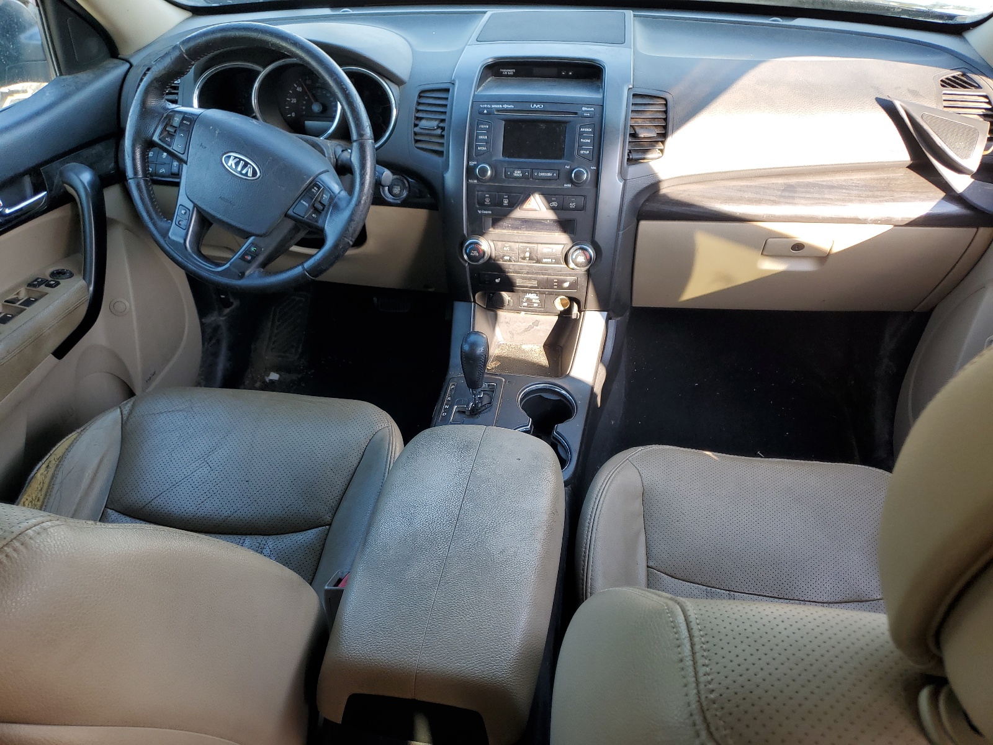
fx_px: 746
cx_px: 496
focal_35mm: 26
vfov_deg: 53.1
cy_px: 372
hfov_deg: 67.3
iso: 50
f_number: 1.5
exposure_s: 1/179
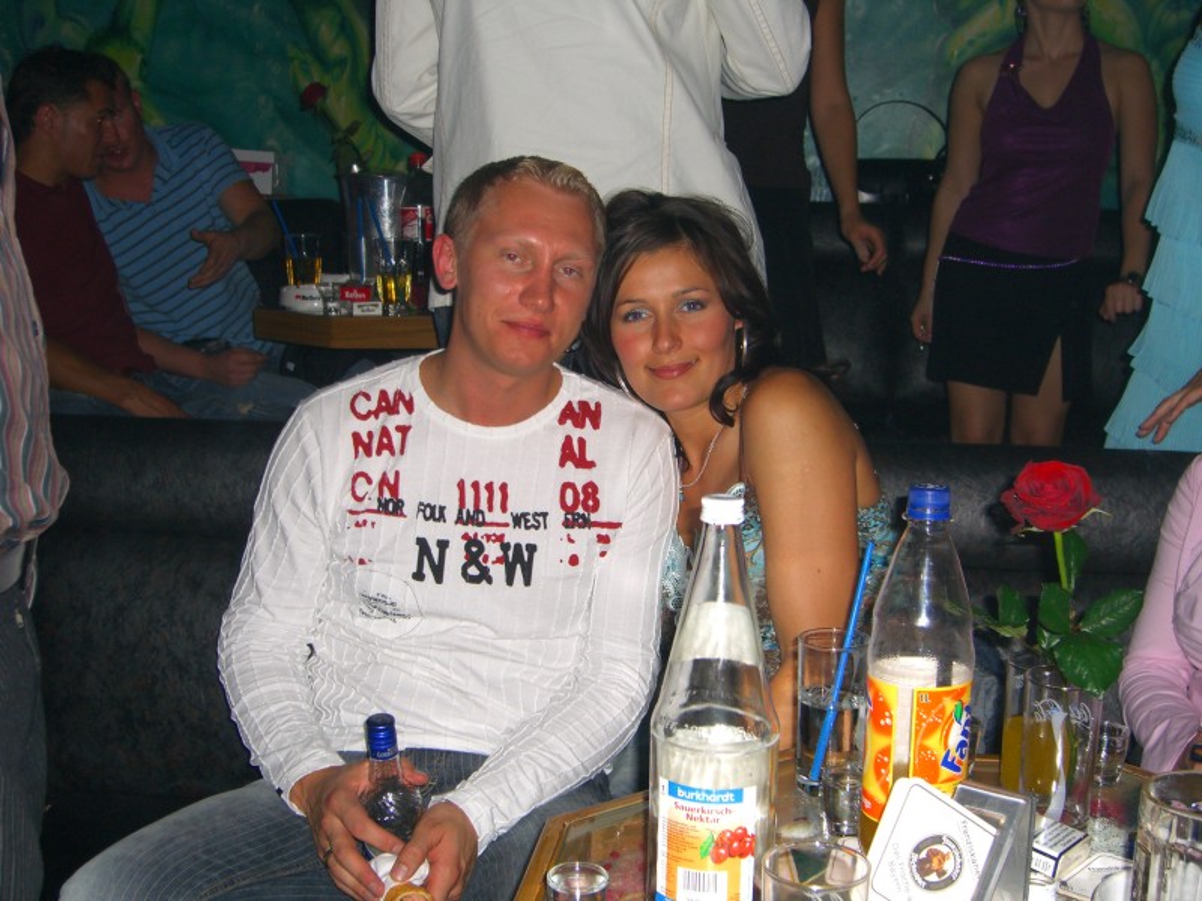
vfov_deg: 31.5
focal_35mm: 46
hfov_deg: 41.2
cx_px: 601
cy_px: 450
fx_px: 1597
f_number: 3.1
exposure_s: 1/60
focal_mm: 9.5
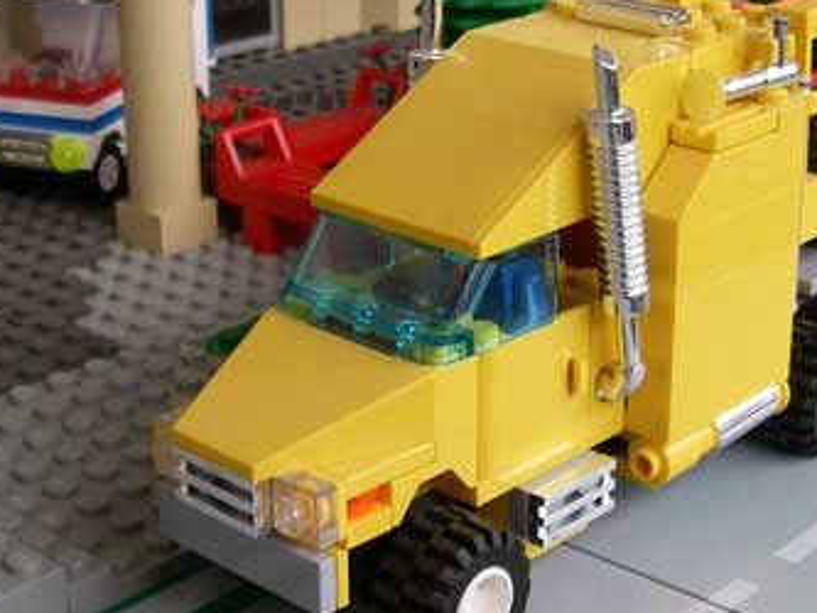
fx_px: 1724
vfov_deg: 20.1
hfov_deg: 26.6
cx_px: 474
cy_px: 186
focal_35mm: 73
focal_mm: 6.3
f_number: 3.3
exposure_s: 1/100
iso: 64
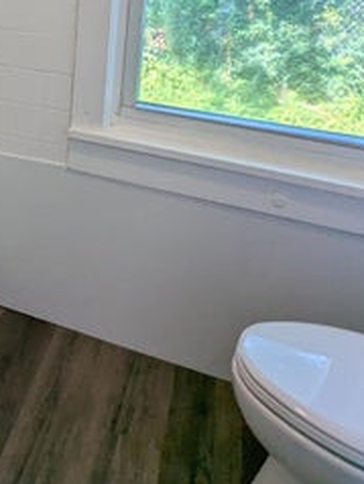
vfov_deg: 39.9
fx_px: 602
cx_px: -45
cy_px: 31
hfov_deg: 29.9
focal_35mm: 43
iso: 55
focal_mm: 2.35
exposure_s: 1/222
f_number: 2.2
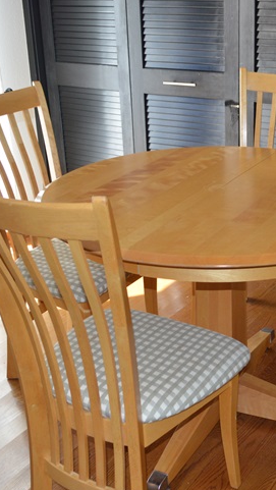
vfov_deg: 43.7
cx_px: 233
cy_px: 268
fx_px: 611
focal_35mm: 47
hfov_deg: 24.9
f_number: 4
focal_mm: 18
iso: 400
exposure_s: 1/125
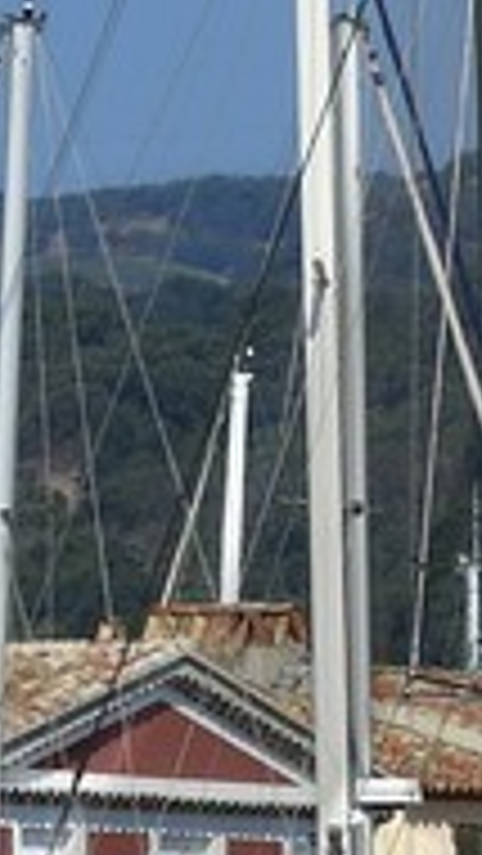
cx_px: -1311
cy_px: -126
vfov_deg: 2.0
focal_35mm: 1075
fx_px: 24404
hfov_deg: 1.1
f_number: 13
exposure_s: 1/320
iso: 200
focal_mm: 122
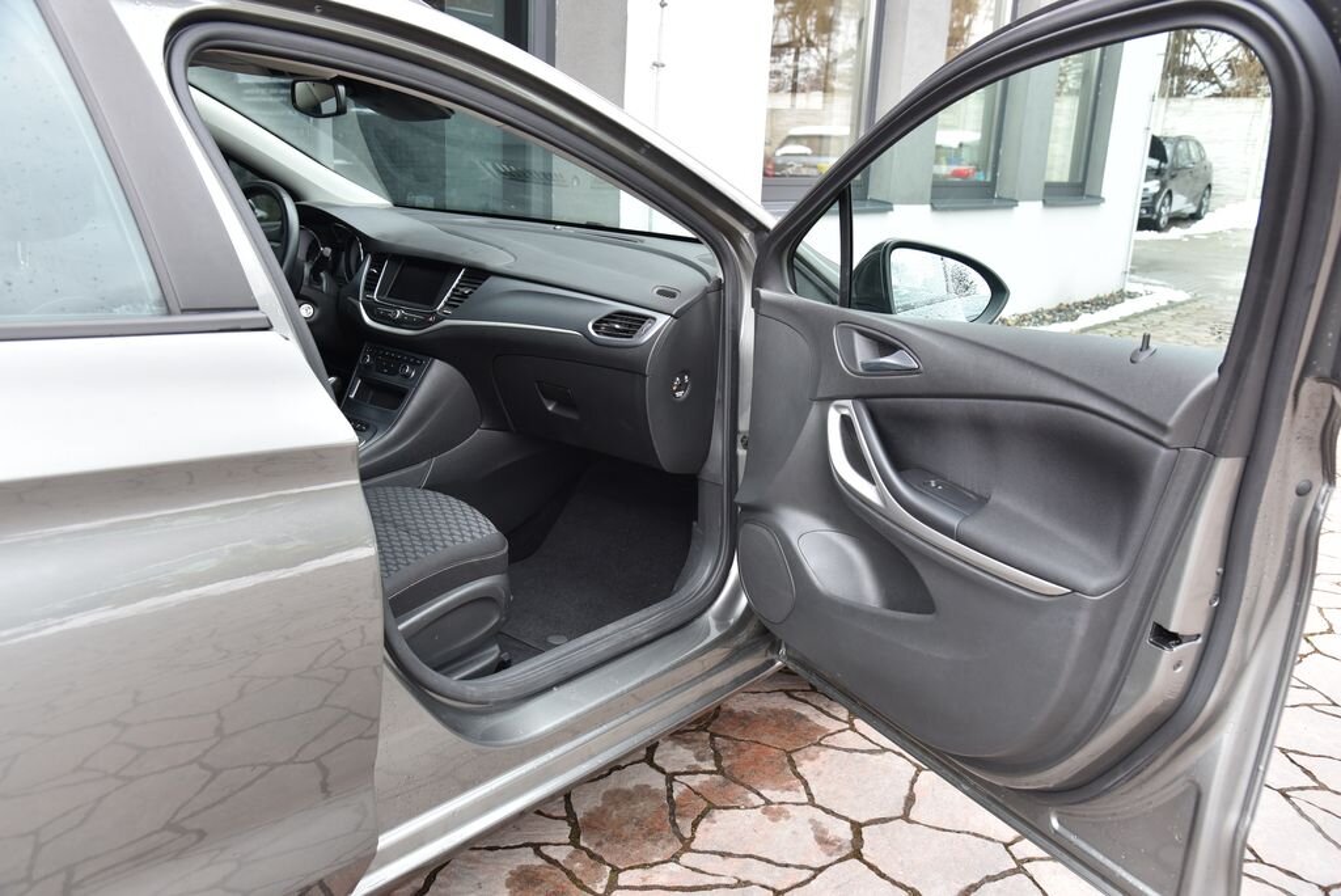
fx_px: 1155
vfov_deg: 42.4
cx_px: 670
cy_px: 448
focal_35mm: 31
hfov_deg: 60.3
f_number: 5.6
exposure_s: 1/125
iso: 500
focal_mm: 31
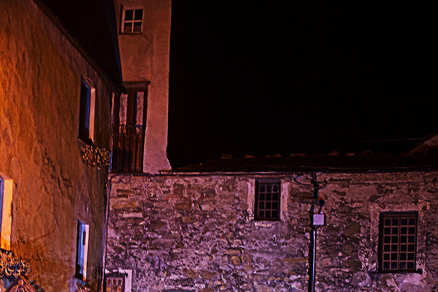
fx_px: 900
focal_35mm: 74
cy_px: 392
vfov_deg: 17.2
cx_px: 142
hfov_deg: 27.2
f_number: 4
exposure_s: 1/6
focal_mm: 18
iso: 800
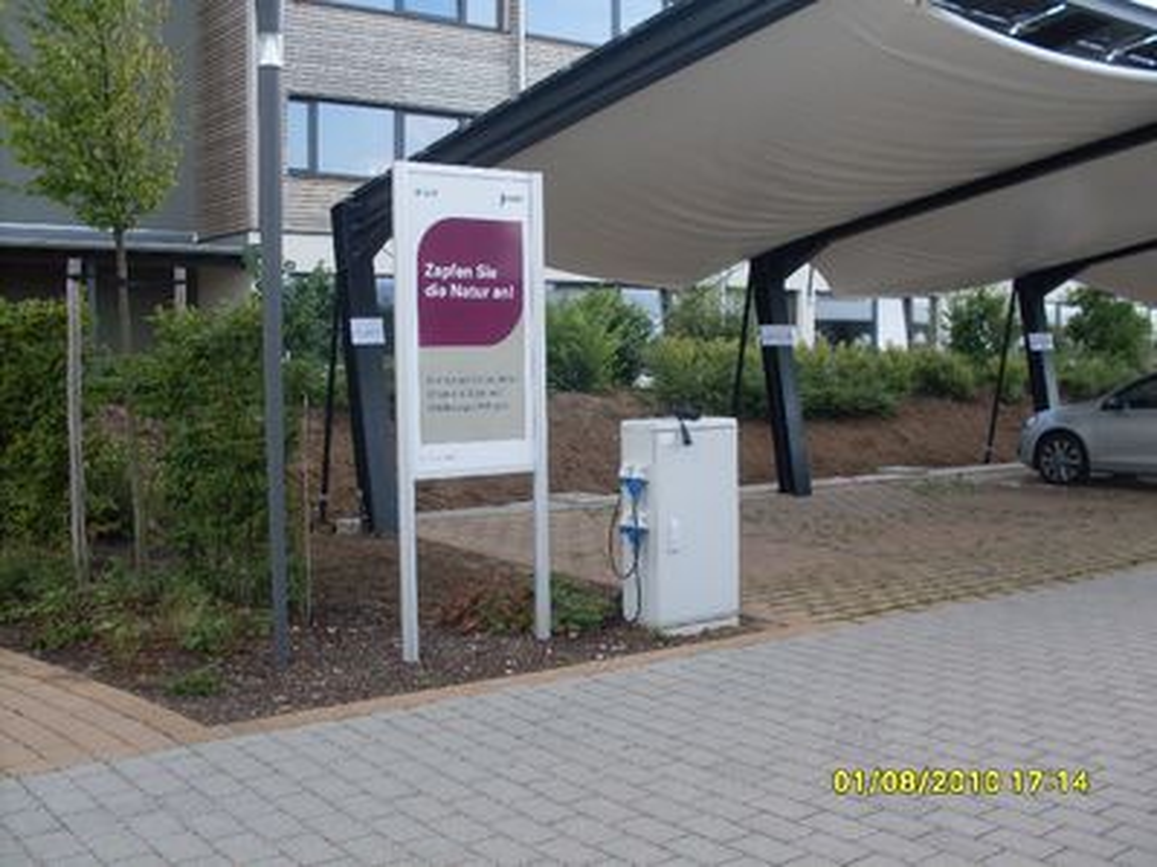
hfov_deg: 49.0
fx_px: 1270
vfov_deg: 37.7
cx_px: 578
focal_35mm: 38
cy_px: 434
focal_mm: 6.3
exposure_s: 1/500
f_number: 2.8
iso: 80
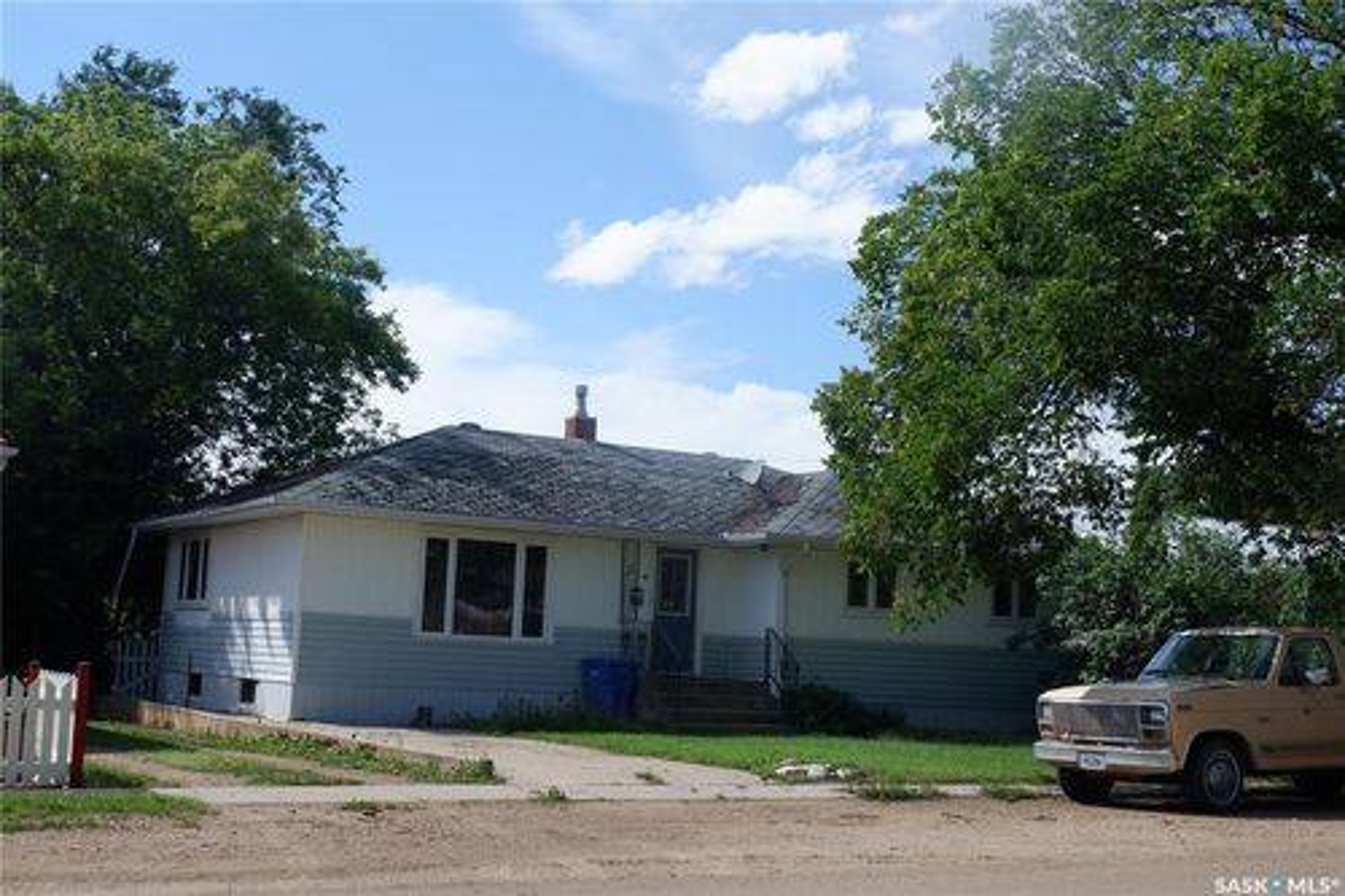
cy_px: 448
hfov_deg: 41.1
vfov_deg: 28.1
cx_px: 672
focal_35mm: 48
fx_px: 1793
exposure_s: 1/450
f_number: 9
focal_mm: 32.5
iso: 200
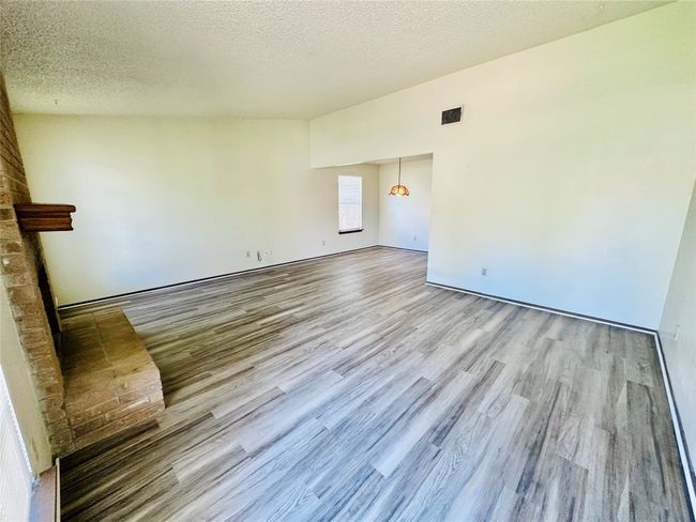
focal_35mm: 14
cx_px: 348
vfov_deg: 85.7
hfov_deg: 102.0
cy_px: 261
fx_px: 282
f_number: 2.2
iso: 250
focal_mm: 2.22
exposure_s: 1/99
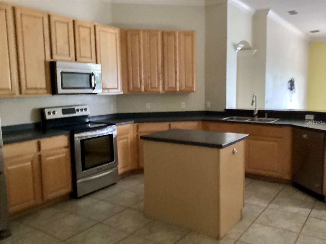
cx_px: 163
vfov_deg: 45.4
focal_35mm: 31
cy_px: 122
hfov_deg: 58.4
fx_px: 292
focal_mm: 3.3
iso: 640
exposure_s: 1/24
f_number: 2.4
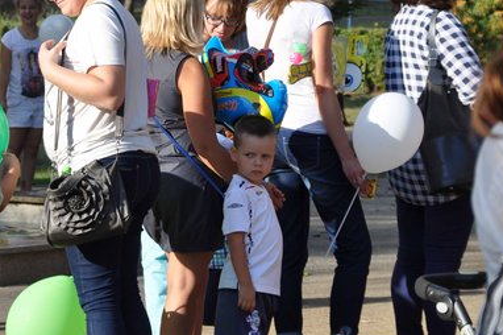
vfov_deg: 6.7
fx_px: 2848
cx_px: 186
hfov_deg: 10.1
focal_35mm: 204
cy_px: 63
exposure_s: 1/250
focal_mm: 80
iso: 200
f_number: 8
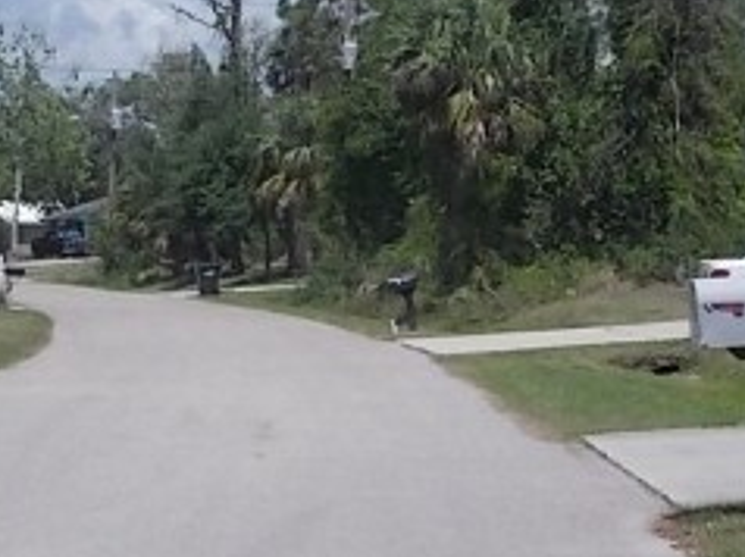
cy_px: 379
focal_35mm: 125
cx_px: 376
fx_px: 2688
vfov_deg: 11.8
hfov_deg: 15.8
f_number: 3.3
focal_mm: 4.1
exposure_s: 1/1250
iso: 80
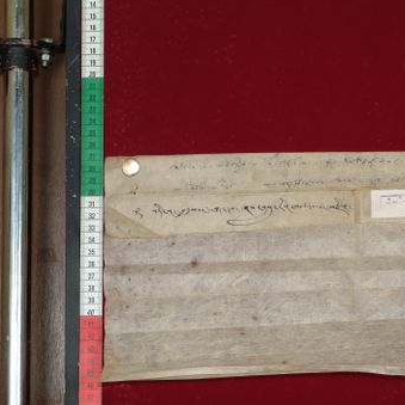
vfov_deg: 15.3
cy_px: 202
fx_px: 1504
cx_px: 303
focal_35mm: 114
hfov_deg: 15.3
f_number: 13
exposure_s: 1/20
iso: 160
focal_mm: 59
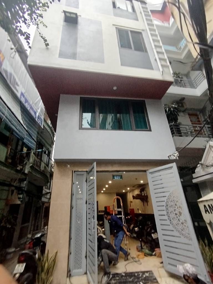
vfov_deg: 98.2
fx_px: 123
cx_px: 106
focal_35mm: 15
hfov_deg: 81.7
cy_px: 142
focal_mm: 1.65
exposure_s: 1/101
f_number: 2.2
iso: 50
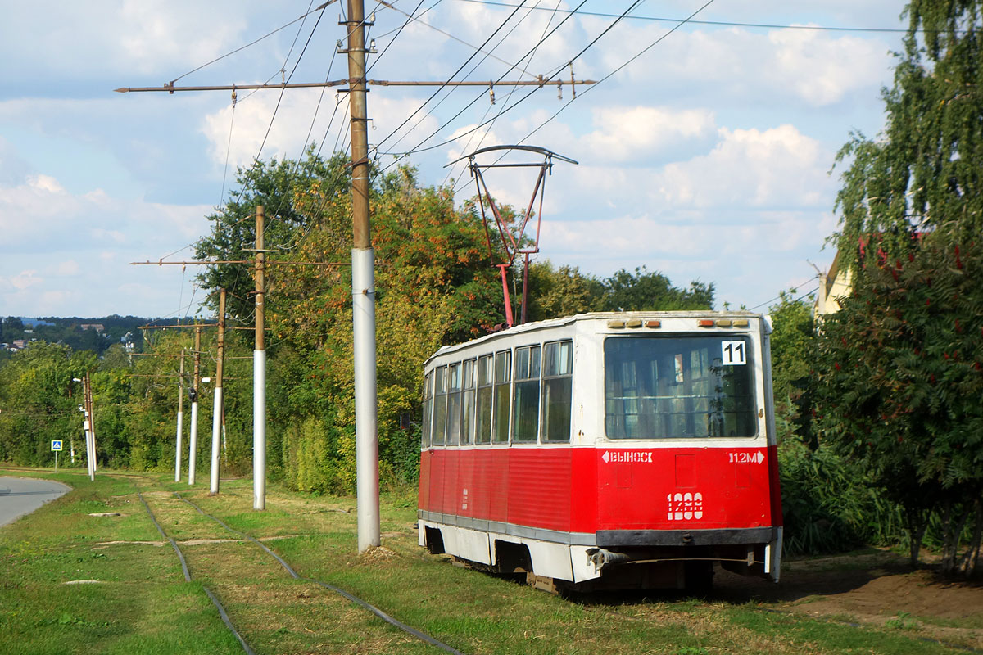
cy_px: 328
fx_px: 2567
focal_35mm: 94
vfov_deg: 14.6
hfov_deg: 21.7
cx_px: 492
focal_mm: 34.94
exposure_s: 1/500
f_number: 5.6
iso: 125
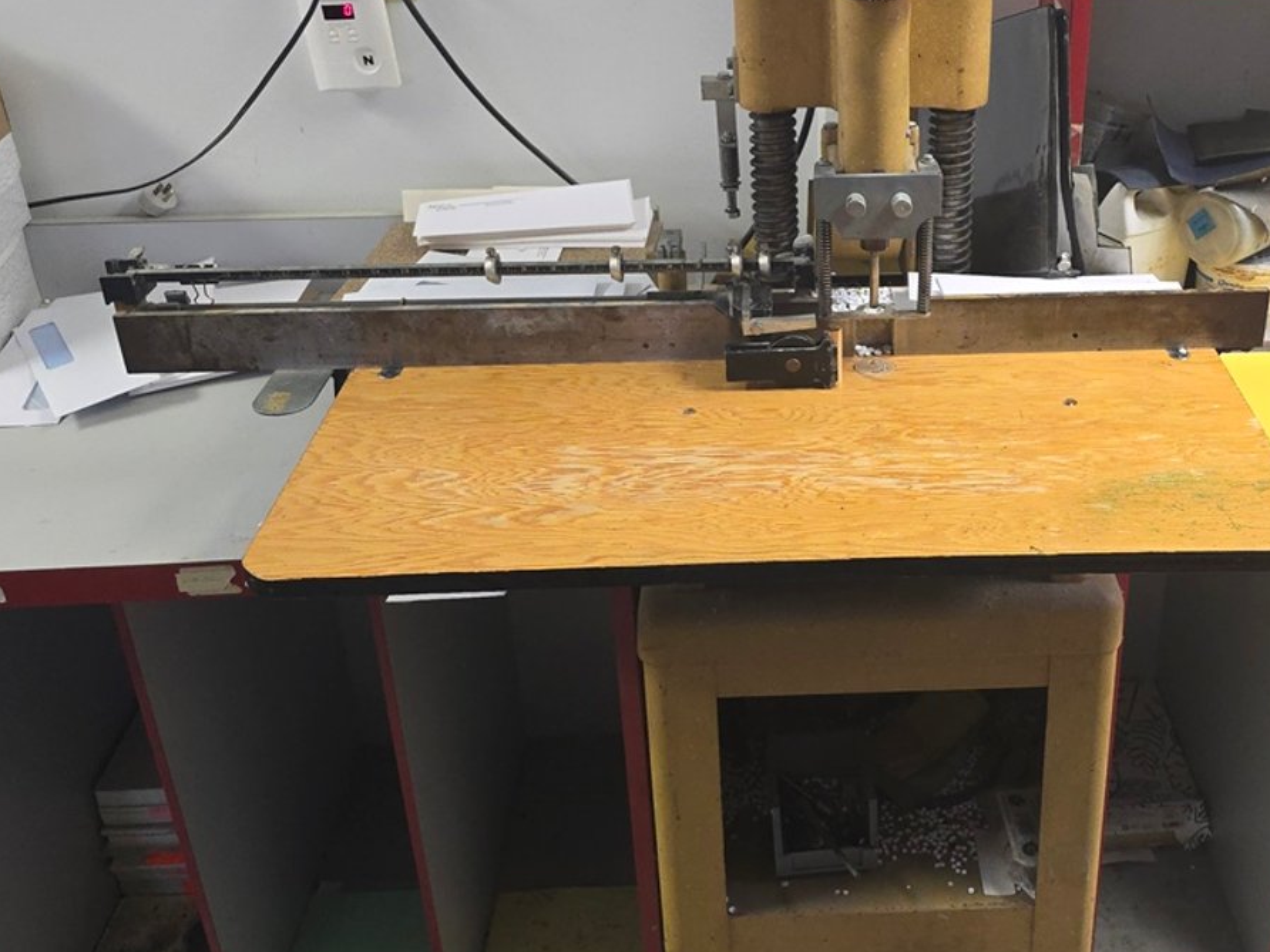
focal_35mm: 39
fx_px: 1431
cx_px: 836
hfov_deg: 47.2
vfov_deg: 36.7
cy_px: 406
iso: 320
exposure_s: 1/48
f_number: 1.7
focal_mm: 6.3
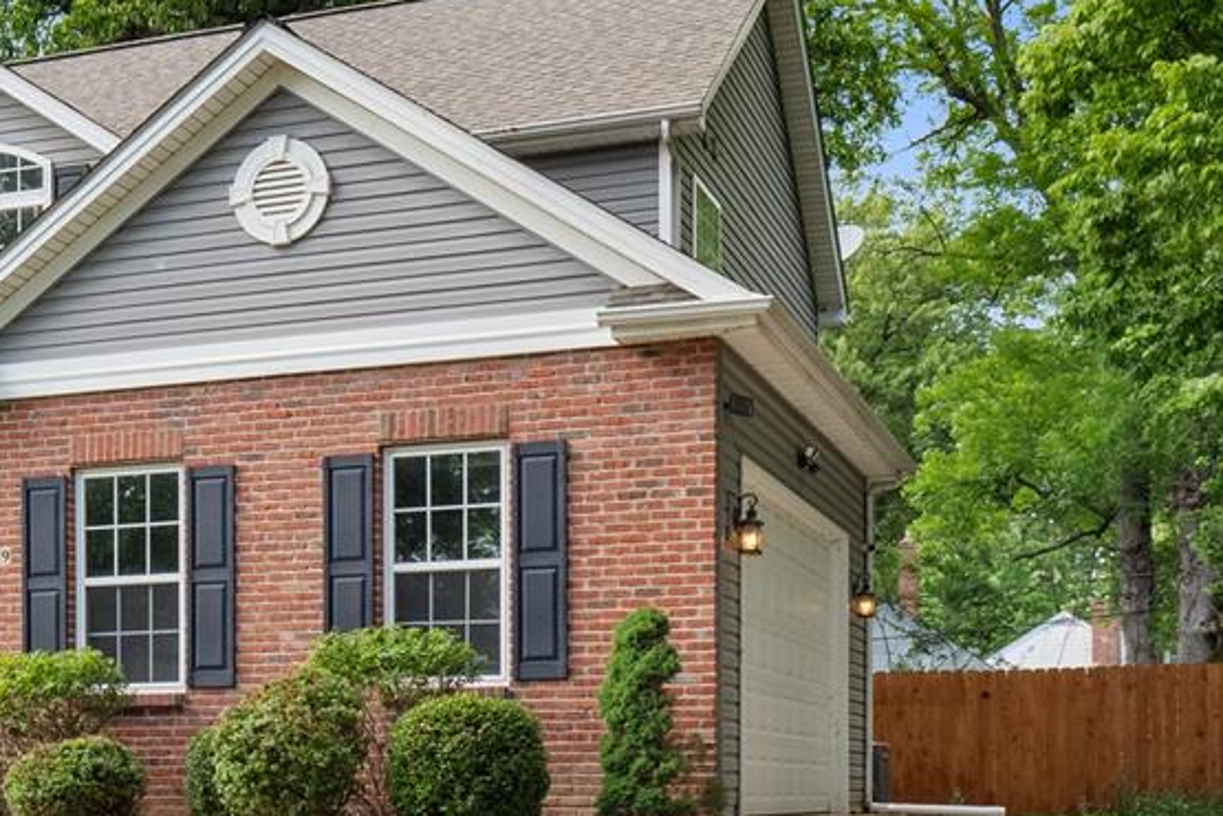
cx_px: 238
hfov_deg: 32.9
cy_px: 428
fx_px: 2004
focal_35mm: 59
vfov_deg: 23.0
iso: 400
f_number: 8
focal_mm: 16
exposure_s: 1/60
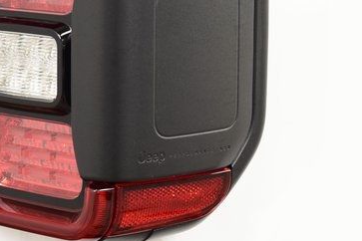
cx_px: 126
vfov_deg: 8.4
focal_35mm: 164
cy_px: 85
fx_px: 1649
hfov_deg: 12.5
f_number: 7.1
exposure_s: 1/30
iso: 1100
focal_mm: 62
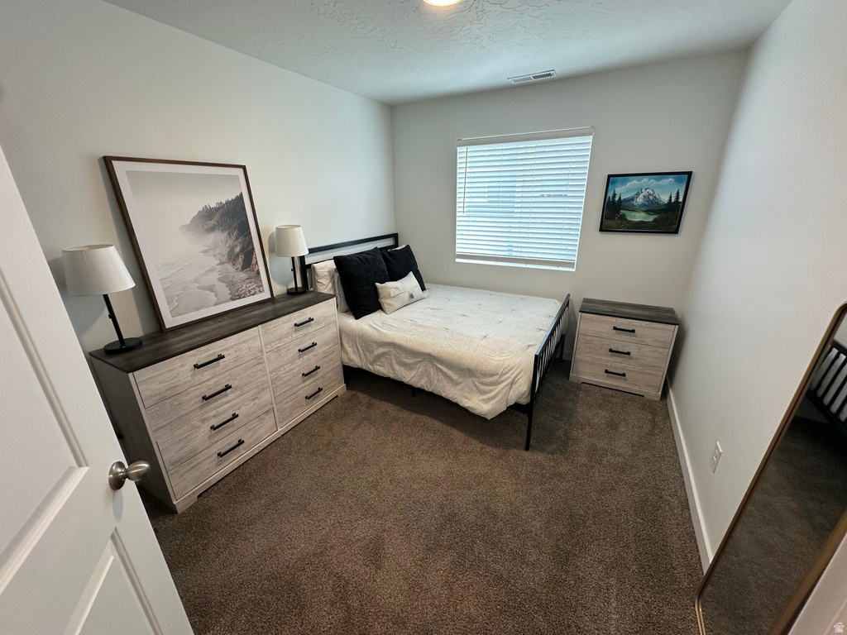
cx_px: 424
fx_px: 343
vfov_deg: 85.7
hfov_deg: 102.1
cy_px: 318
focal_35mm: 14
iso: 160
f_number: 2.2
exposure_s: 1/120
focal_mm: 2.22
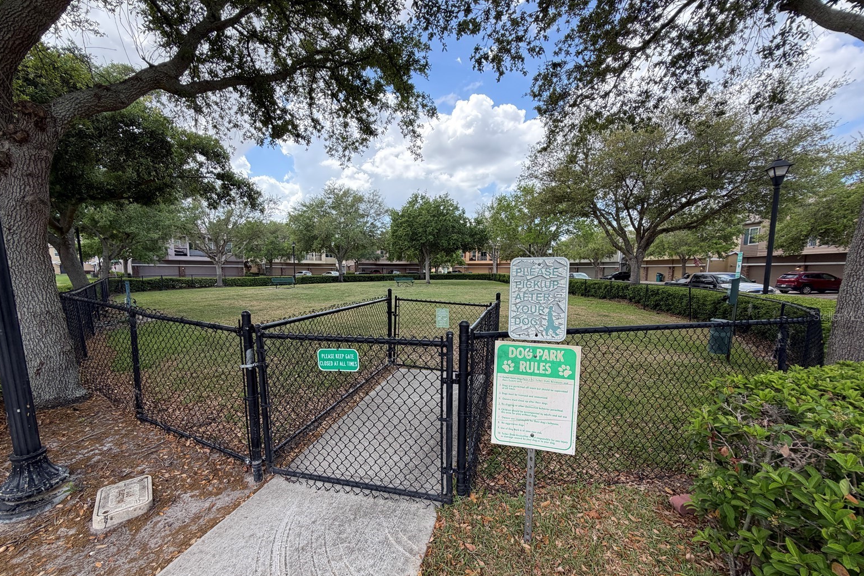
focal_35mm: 15
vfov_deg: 77.1
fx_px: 360
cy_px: 316
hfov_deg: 100.4
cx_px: 421
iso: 50
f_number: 2.2
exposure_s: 1/502
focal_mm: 2.22
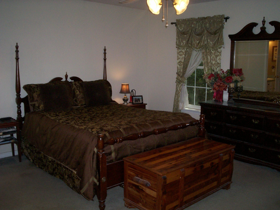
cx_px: 140
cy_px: 105
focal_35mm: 36
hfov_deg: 51.4
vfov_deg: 39.7
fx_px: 291
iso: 140
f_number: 4.5
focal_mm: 5.9
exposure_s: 1/64
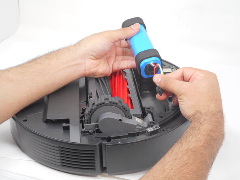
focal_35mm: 59
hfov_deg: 32.7
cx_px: 120
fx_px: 409
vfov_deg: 24.8
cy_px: 90
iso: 180
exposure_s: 1/30
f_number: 5.1
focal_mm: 10.5
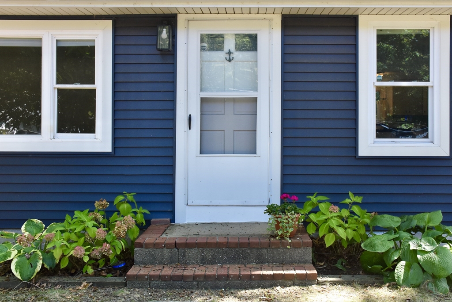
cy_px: 151
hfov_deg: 55.1
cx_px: 226
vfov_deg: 38.4
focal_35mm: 34
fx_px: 433
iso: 800
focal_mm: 23
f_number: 7.1
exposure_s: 1/200
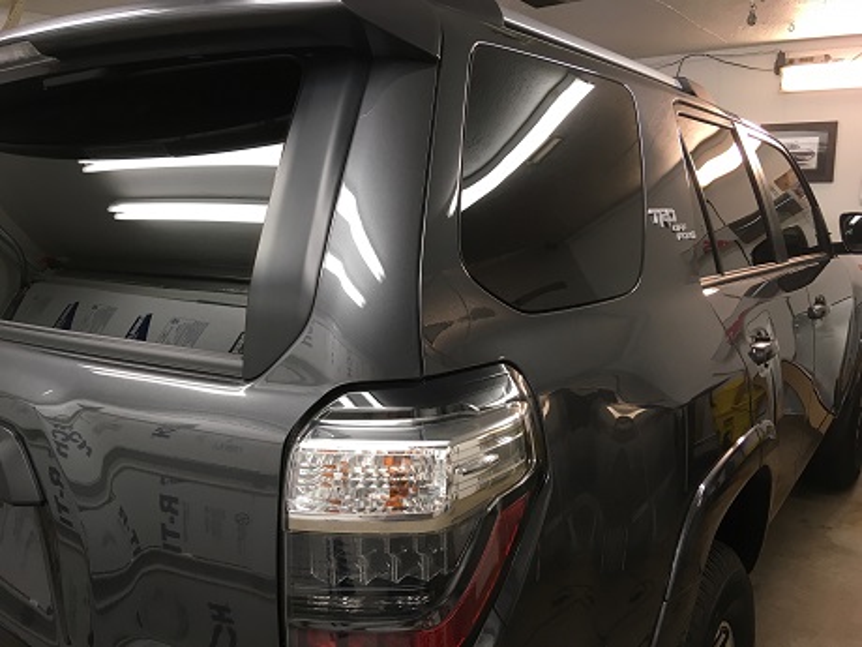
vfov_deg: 48.2
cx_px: 431
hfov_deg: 61.7
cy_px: 324
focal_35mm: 29
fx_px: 722
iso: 64
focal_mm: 4.15
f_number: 2.2
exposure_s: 1/30
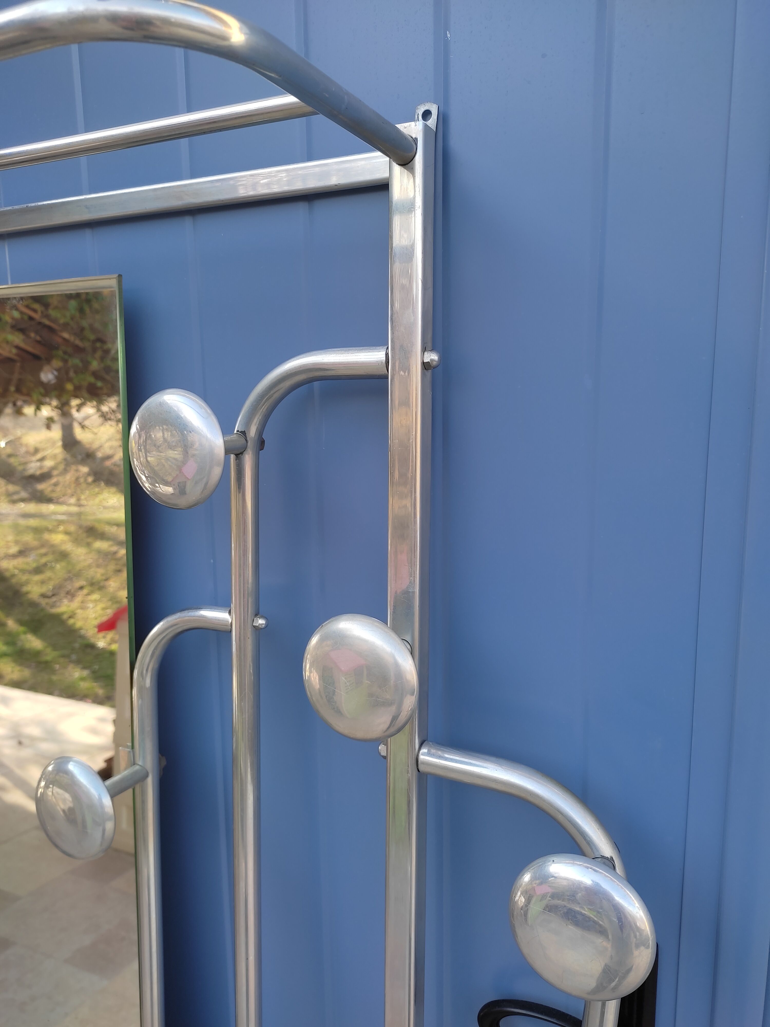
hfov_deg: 53.1
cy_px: 514
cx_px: 385
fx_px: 771
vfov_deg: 67.3
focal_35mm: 26
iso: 100
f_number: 1.79
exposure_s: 1/216
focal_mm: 4.74
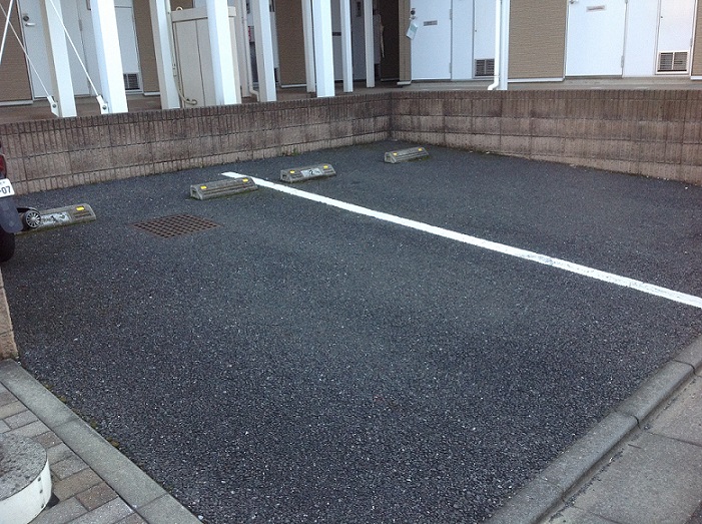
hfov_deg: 52.7
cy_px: 262
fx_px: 708
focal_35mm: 35
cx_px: 351
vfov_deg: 40.6
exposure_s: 1/120
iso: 100
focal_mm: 4.28
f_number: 2.4
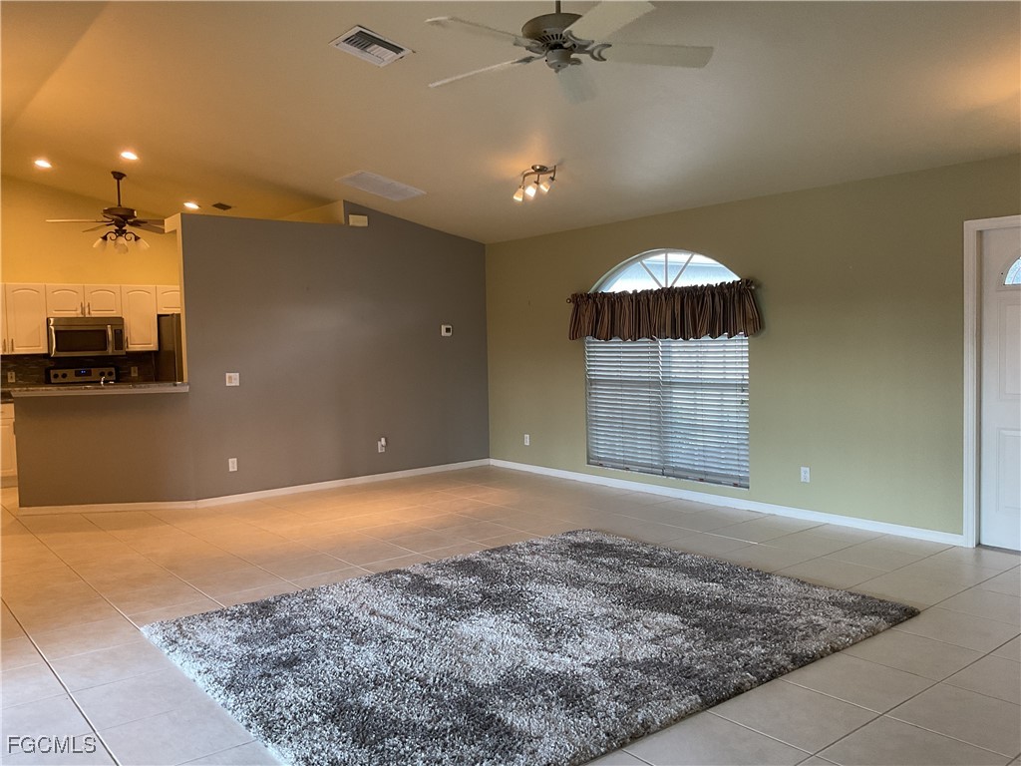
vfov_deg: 48.2
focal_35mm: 29
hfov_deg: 61.7
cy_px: 383
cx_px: 510
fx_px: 855
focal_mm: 3
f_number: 1.8
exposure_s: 1/60
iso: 100
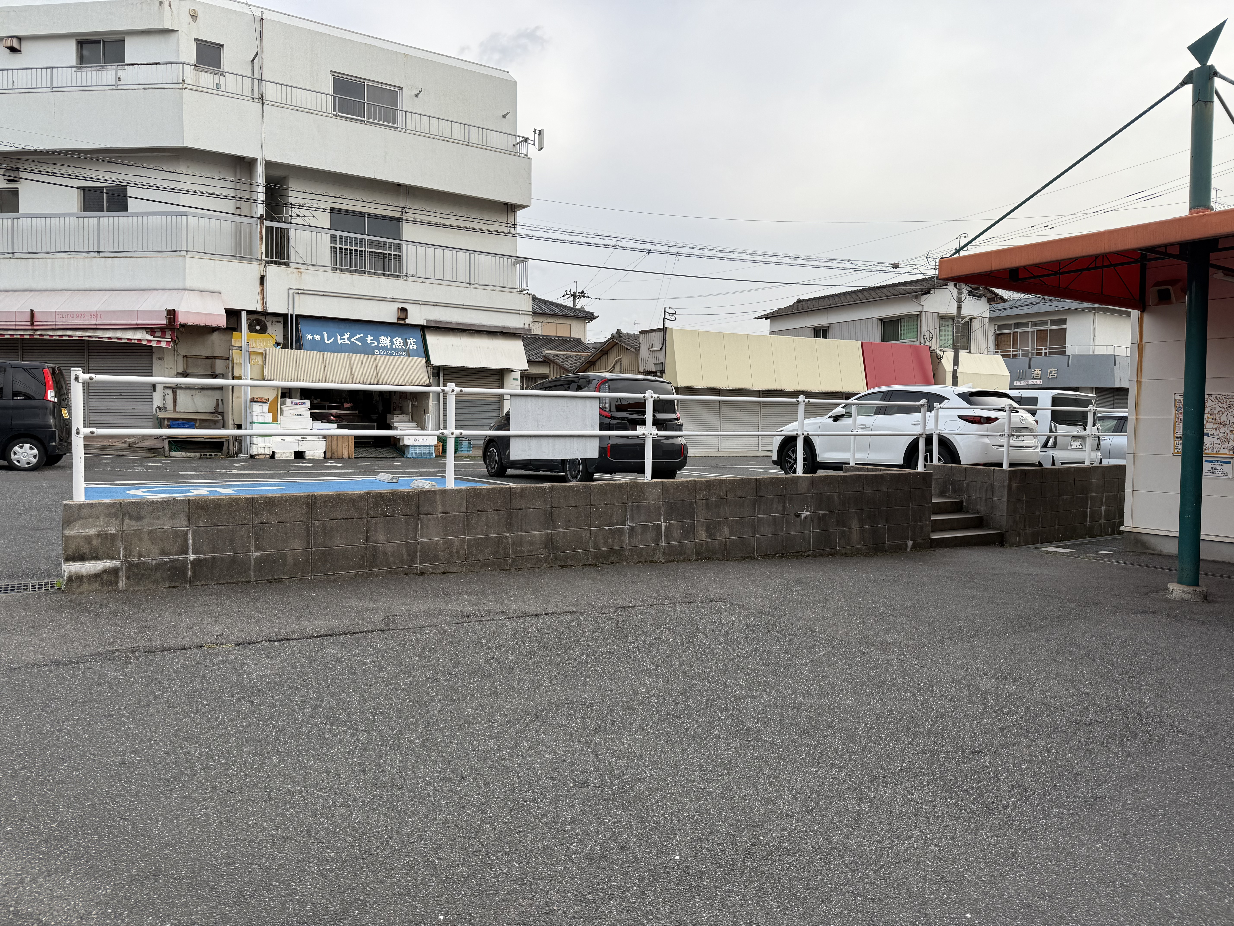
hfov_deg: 71.6
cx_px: 617
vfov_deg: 56.8
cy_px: 463
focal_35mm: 24
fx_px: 856
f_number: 1.78
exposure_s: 1/1618
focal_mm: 6.76
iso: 80
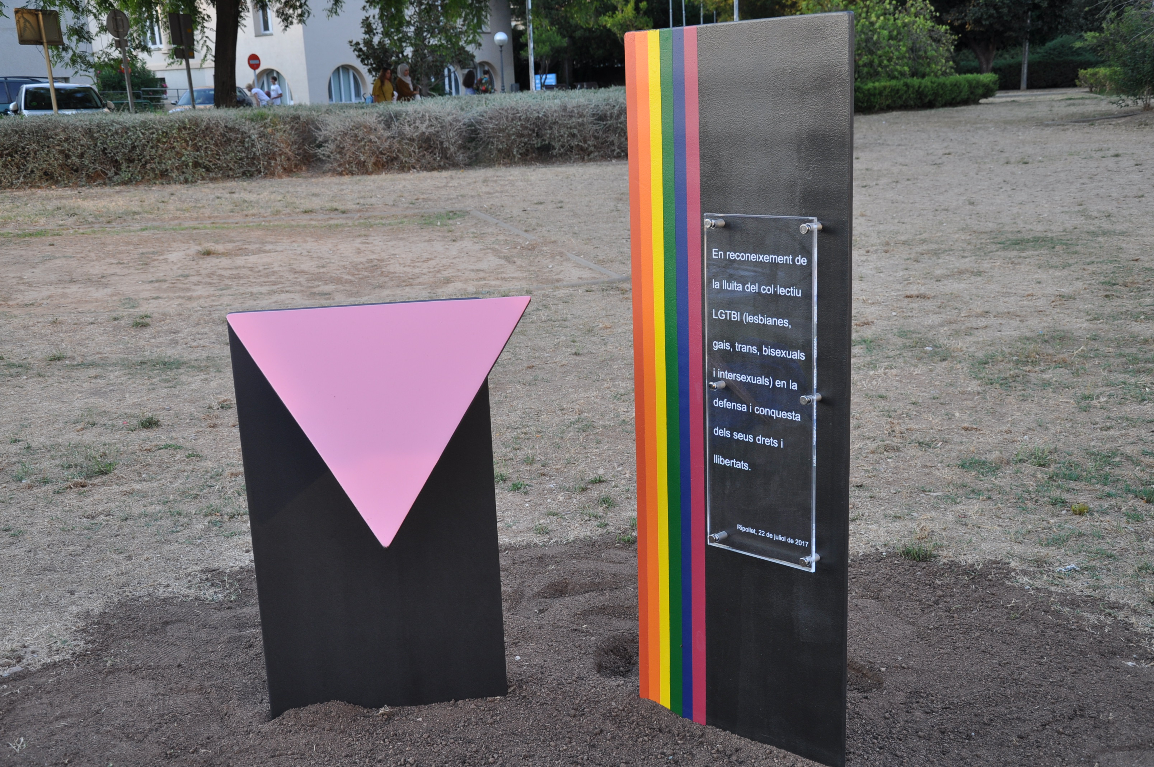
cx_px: 577
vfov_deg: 34.1
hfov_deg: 49.6
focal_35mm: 39
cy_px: 384
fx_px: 1249
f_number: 5.6
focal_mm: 26
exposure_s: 1/125
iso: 250
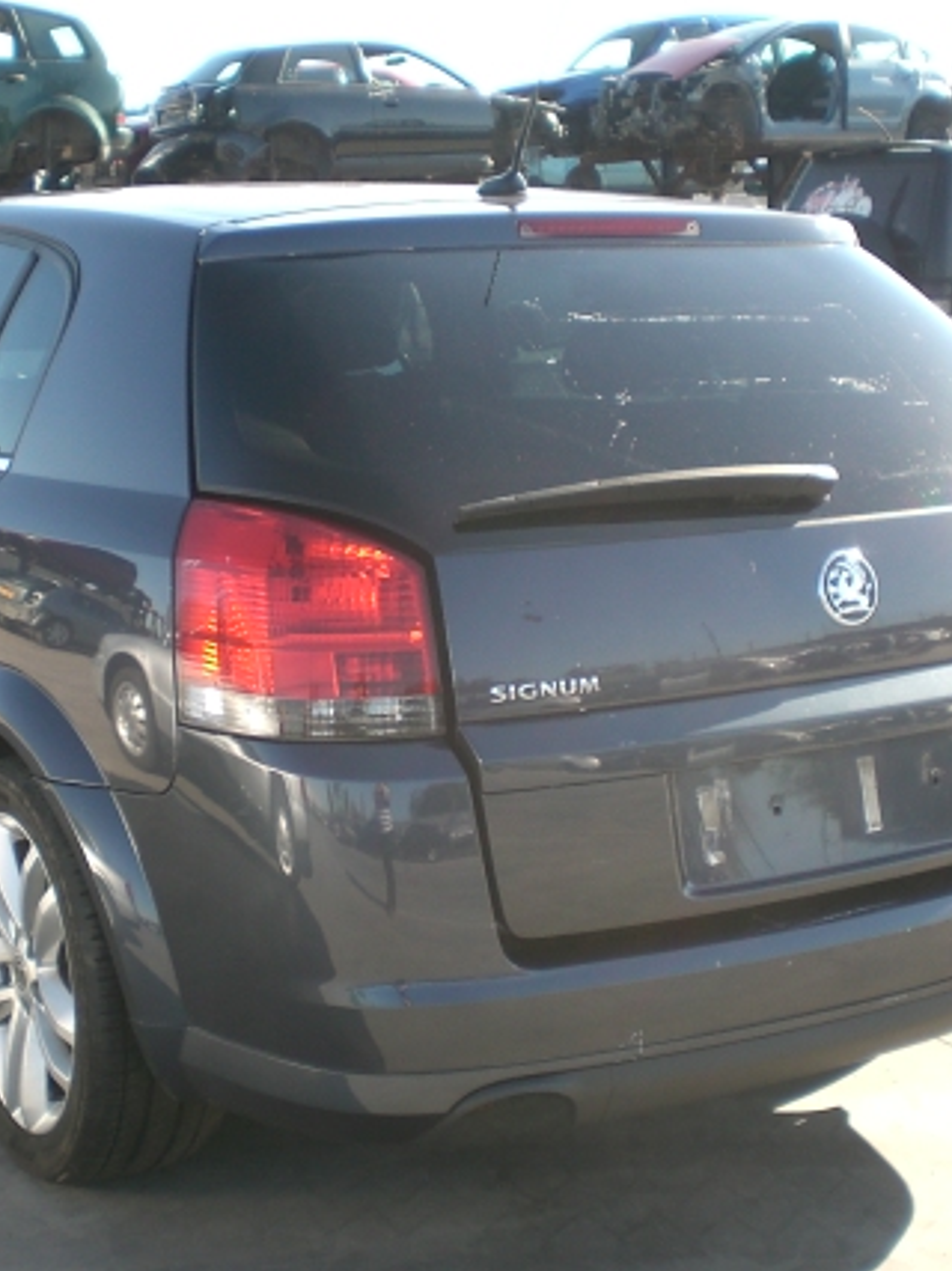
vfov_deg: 33.8
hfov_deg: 25.6
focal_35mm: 57
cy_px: 634
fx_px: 2091
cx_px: 351
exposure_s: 1/200
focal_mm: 6.3
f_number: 3.1
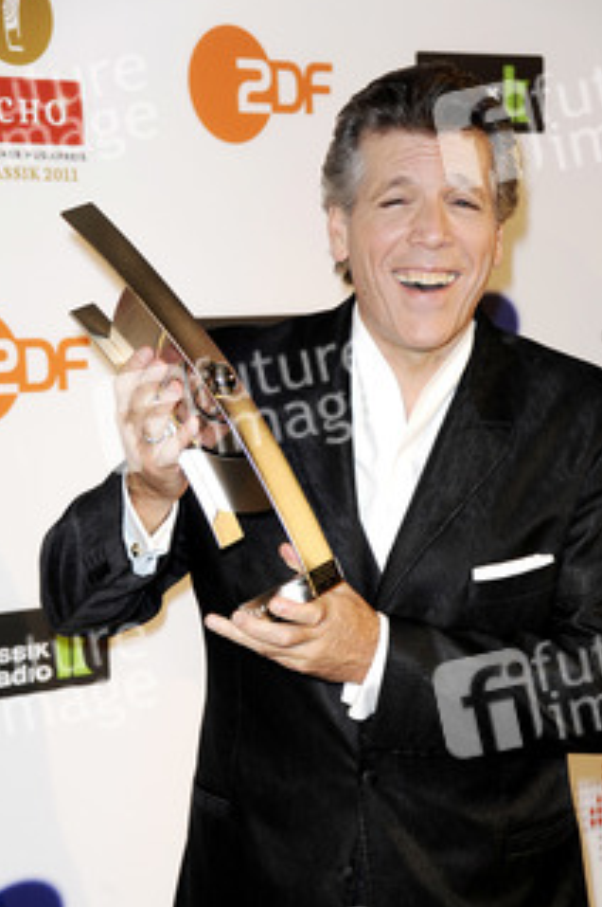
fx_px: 2840
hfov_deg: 12.1
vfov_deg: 18.1
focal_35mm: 113
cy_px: 549
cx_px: 321
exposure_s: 1/125
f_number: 5.6
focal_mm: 90
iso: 800
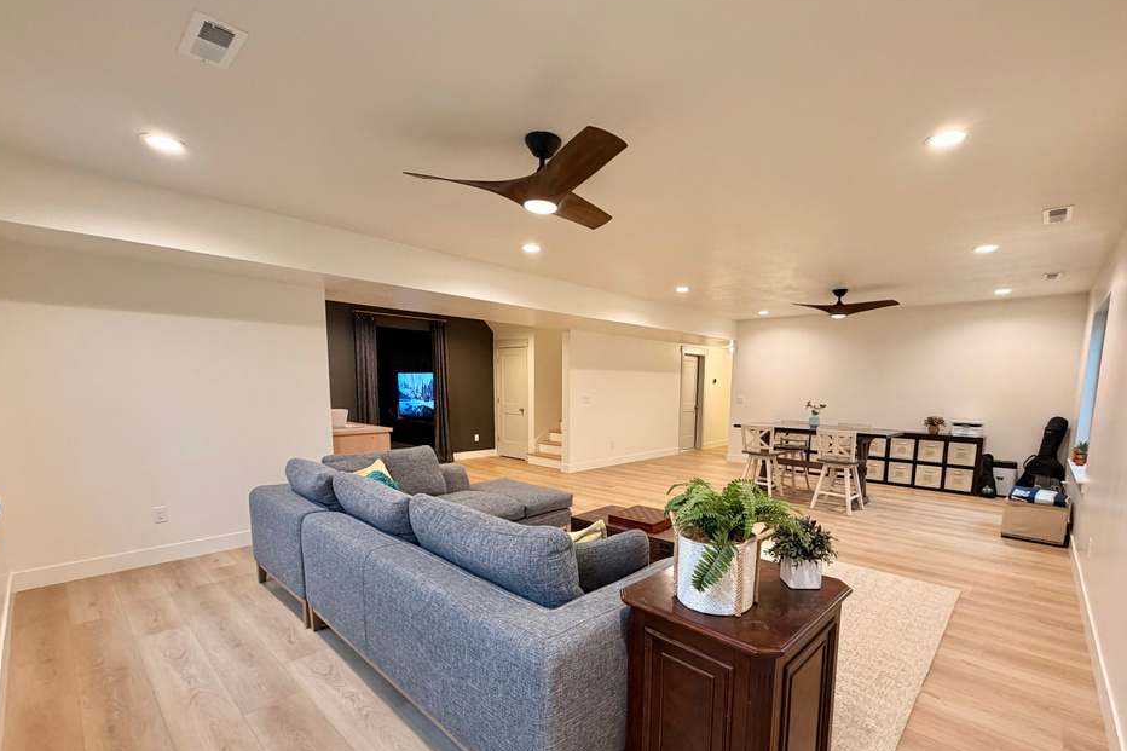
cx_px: 606
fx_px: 501
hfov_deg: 96.6
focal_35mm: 16
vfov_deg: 73.0
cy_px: 446
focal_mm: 2.22
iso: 250
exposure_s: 1/60
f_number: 2.2
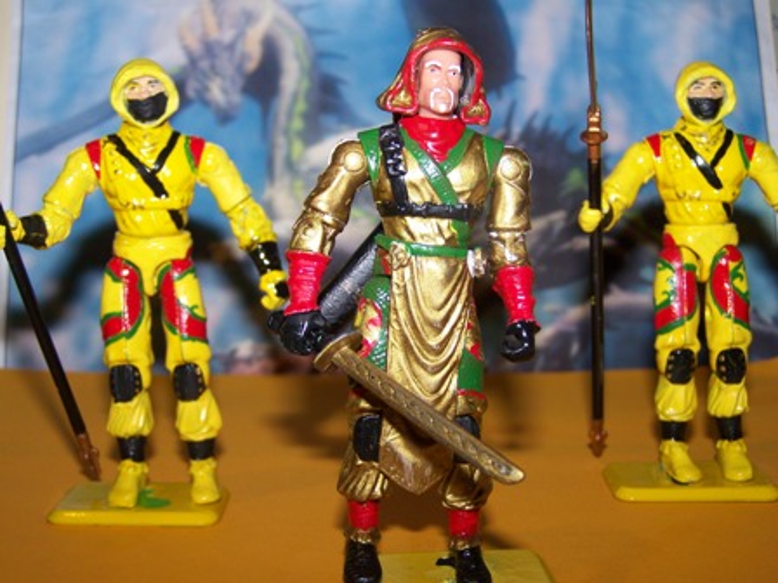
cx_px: 389
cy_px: 292
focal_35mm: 51
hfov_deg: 37.5
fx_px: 1146
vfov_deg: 28.6
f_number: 3
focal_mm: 8.5
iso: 80
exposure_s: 1/60
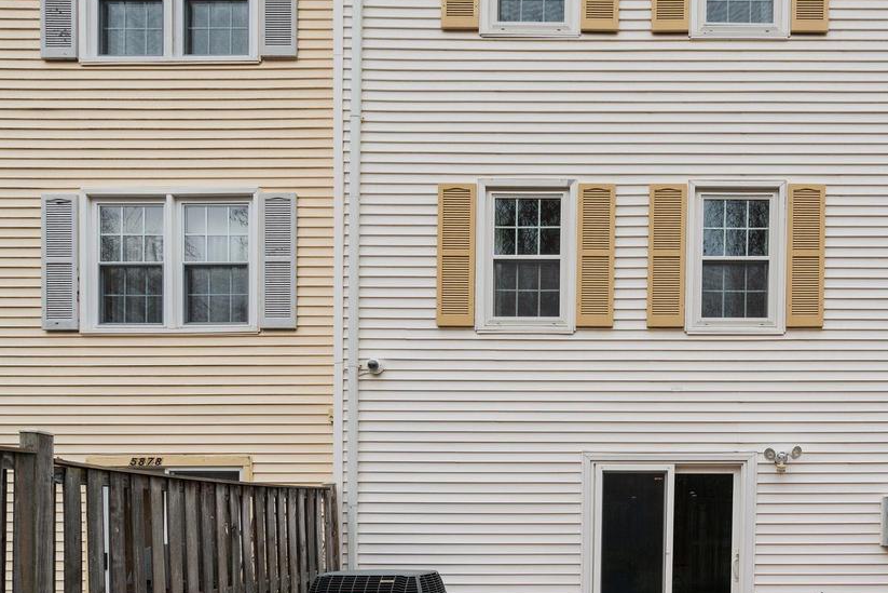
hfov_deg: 62.7
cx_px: 637
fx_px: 691
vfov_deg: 45.6
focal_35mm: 28
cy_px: 193
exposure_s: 1/400
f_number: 8
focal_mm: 16
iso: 1250
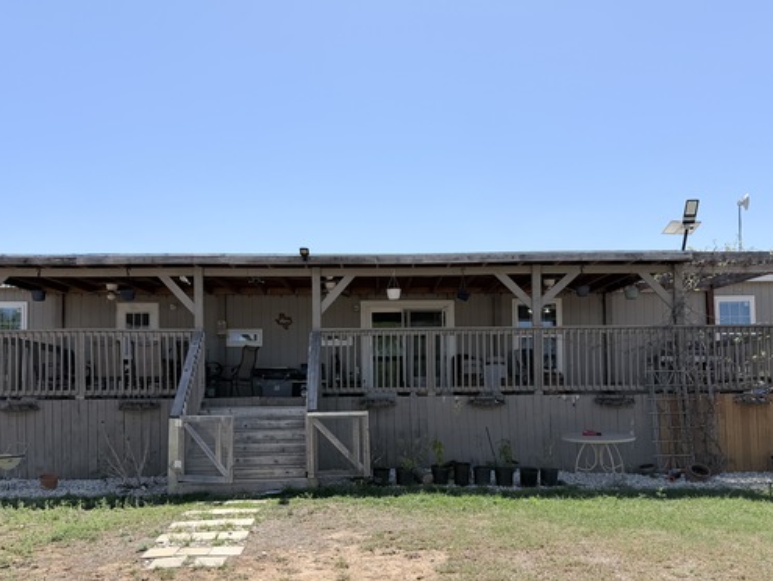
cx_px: 370
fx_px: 693
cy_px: 362
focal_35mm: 31
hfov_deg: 58.3
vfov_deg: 45.1
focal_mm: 6.76
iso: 80
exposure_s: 1/4405
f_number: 1.78
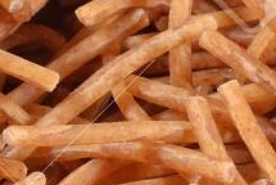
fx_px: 4169
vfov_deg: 2.5
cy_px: -87
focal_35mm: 543
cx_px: 22
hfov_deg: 3.8
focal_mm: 60
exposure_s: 1/200
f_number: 11
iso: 100
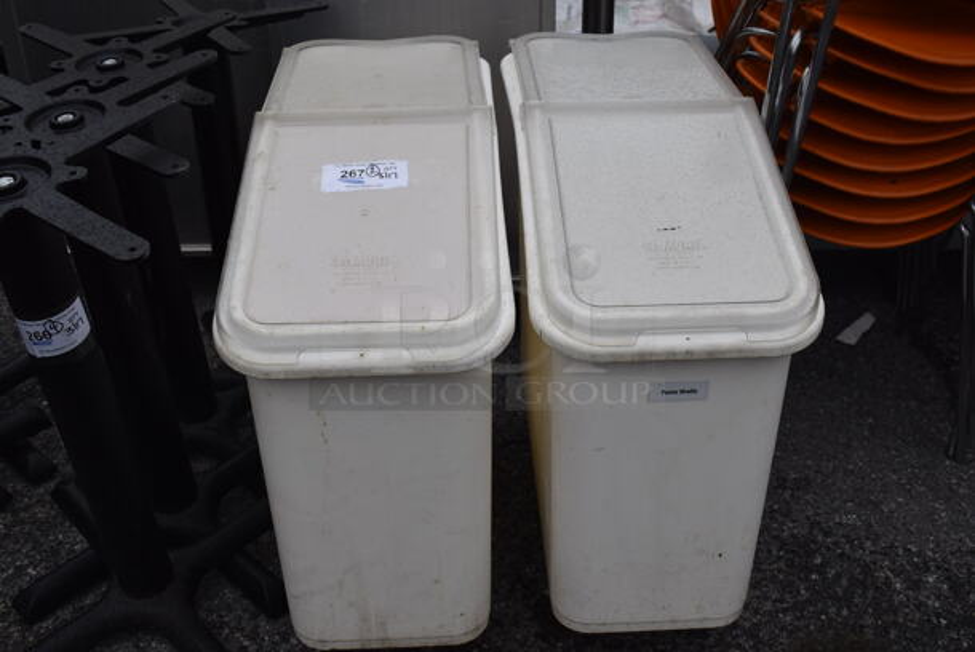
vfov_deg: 35.6
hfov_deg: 51.2
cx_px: 488
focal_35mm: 38
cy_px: 326
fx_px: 1017
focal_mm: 25
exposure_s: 1/250
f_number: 7.1
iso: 200
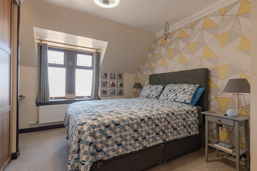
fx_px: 121
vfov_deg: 70.3
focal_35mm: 17
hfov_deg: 93.3
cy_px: 86
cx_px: 128
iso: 400
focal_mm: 17
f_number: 8
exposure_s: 1/30
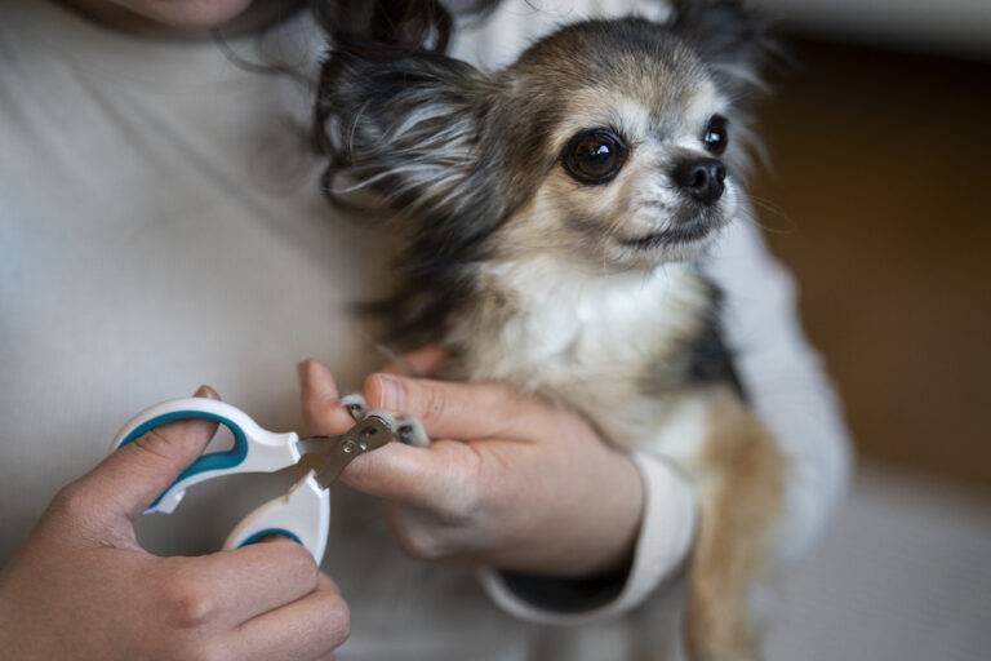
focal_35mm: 75
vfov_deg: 18.2
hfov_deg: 27.0
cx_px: 496
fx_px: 2064
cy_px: 330
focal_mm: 75
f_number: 1.8
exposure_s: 1/100
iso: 1000
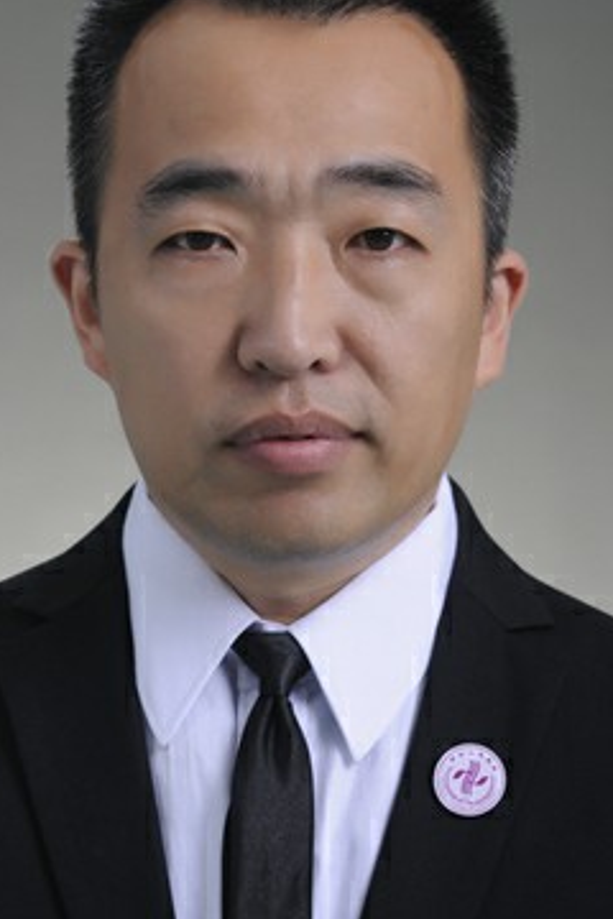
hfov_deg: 8.6
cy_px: 394
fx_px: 4077
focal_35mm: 160
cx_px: 284
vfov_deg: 12.9
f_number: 5.6
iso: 160
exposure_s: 1/125
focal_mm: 85
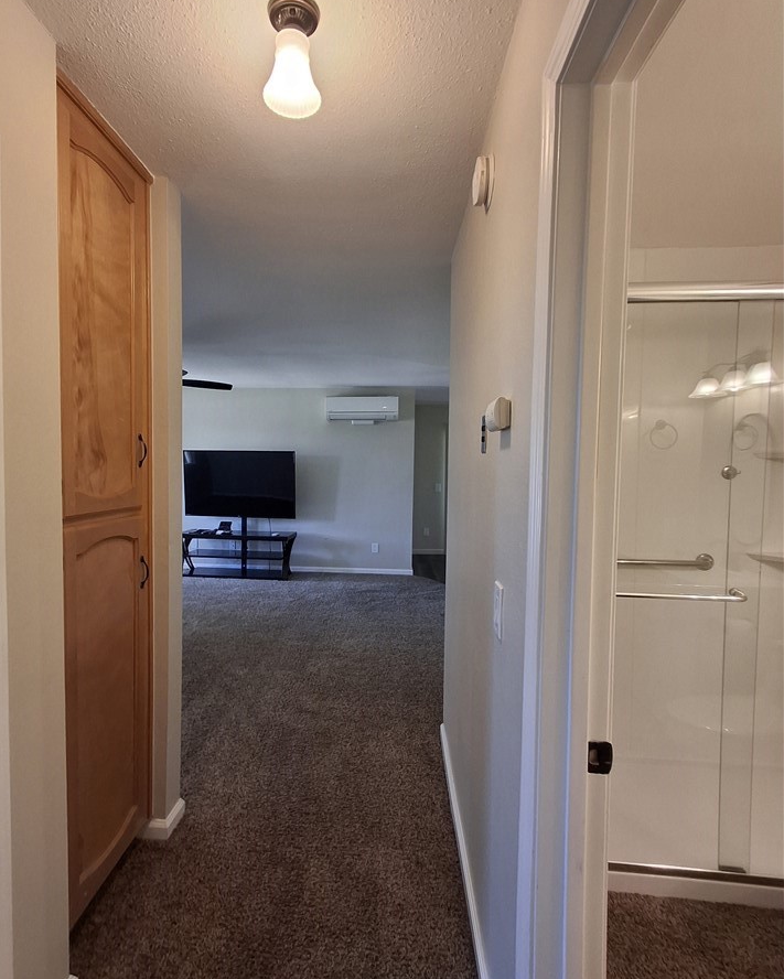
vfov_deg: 86.3
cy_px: 496
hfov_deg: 73.7
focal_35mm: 18
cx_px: 362
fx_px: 522
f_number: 2.2
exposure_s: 1/40
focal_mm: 1.64
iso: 64
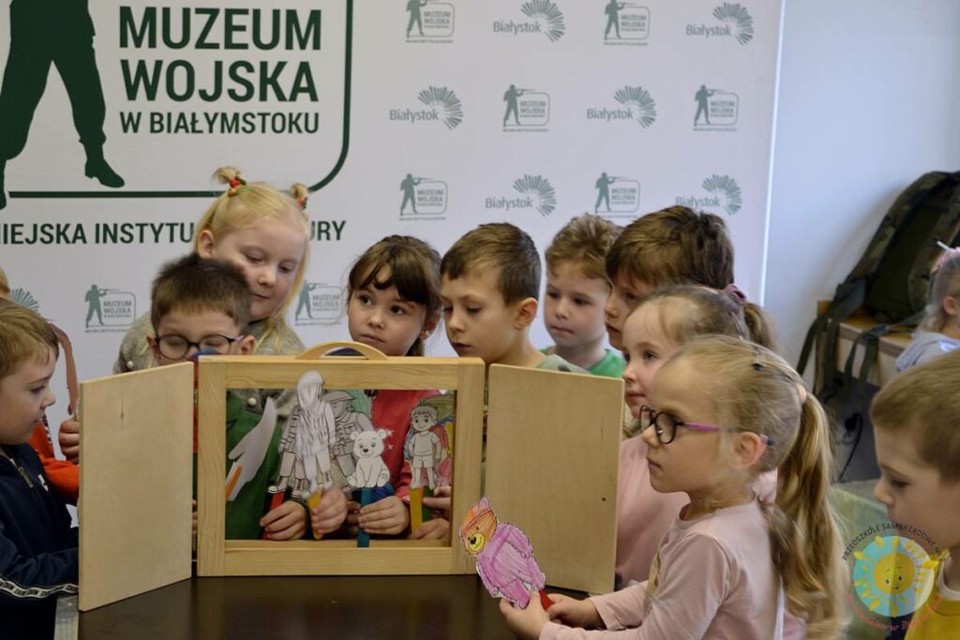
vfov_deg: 21.6
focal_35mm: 63
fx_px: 1680
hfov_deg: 31.9
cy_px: 320
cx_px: 480
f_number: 5.3
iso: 400
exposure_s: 1/25
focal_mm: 42
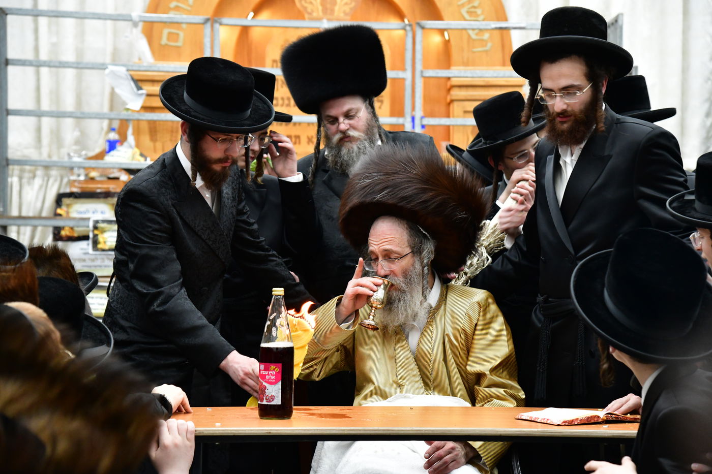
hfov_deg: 24.8
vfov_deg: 16.6
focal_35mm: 82
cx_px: 356
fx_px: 1621
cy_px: 237
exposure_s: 1/100
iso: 5000
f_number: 5.6
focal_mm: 82
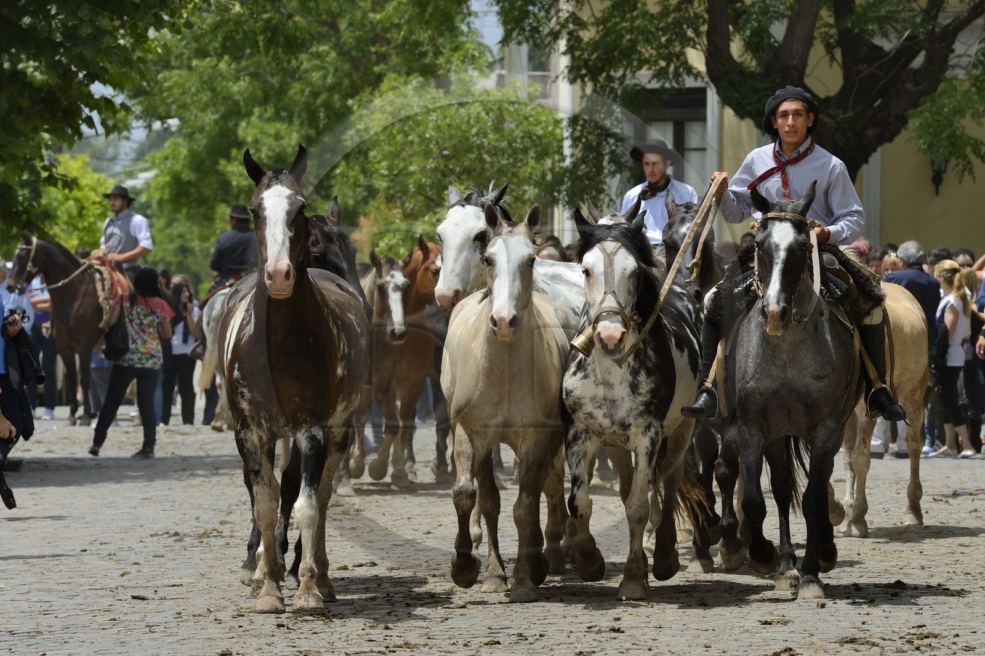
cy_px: 328
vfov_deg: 6.9
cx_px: 492
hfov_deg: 10.3
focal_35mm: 200
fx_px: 5471
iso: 400
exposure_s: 1/640
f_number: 10
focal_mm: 200
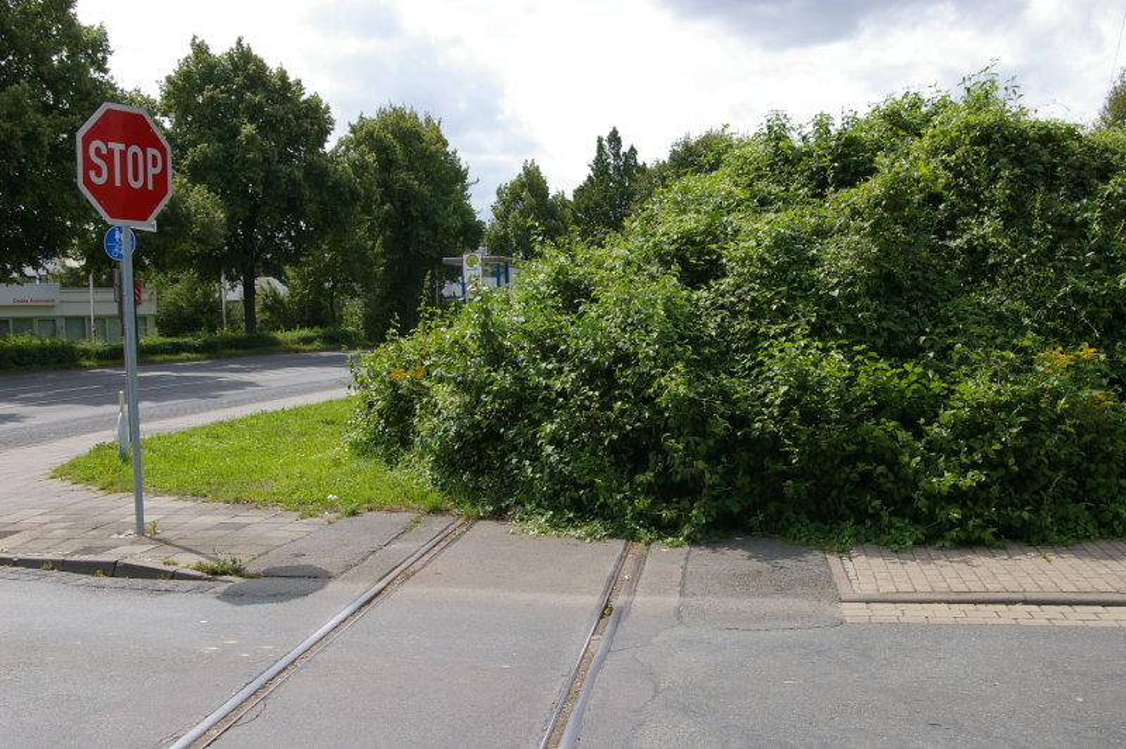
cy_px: 374
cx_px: 563
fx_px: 1313
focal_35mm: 42
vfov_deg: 31.8
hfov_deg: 46.4
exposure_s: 1/180
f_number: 11
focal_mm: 28
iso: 200
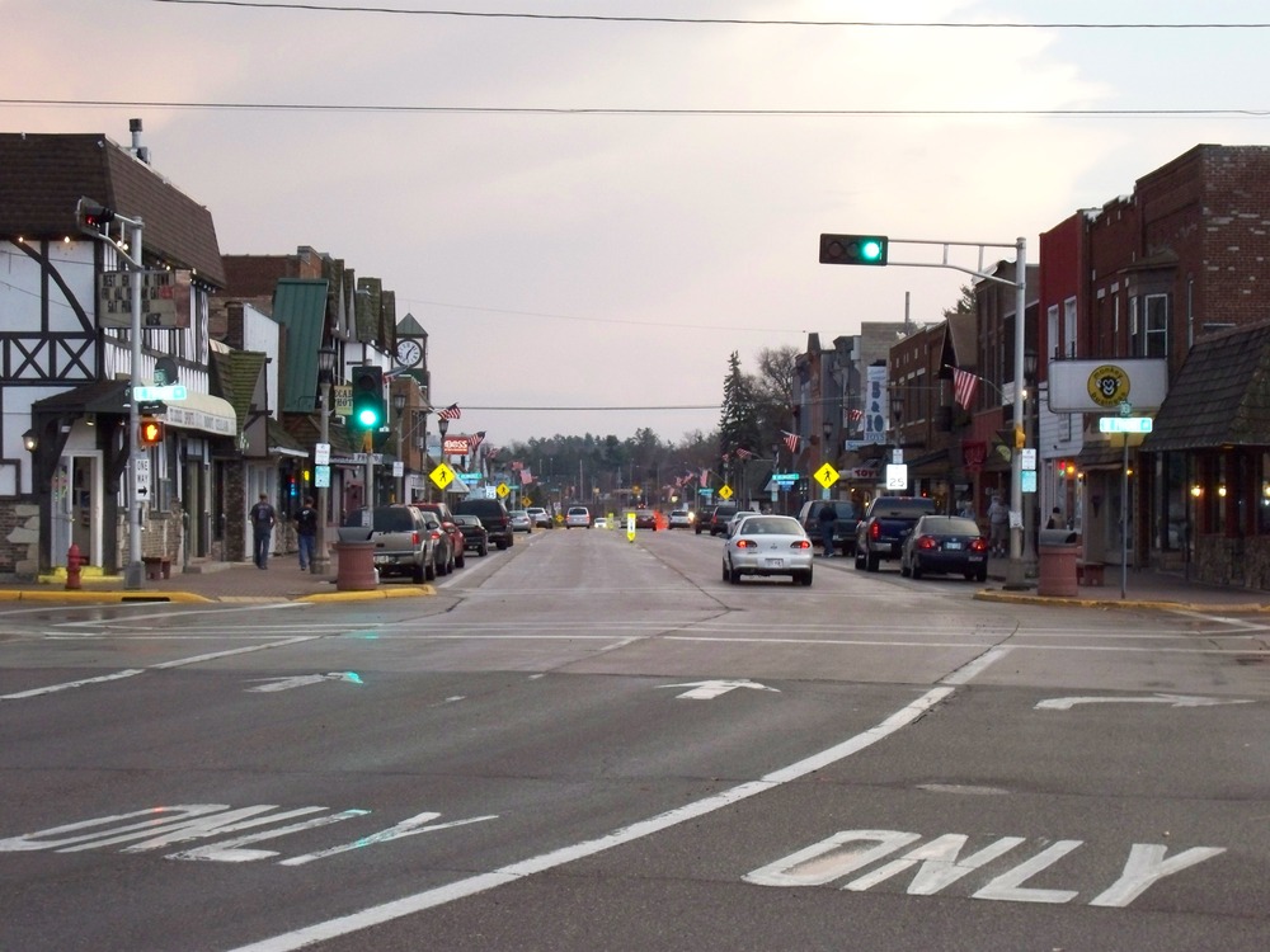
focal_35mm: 89
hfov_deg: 22.0
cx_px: 635
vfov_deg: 16.6
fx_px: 3265
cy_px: 476
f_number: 4.8
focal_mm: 19
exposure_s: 1/100
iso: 400
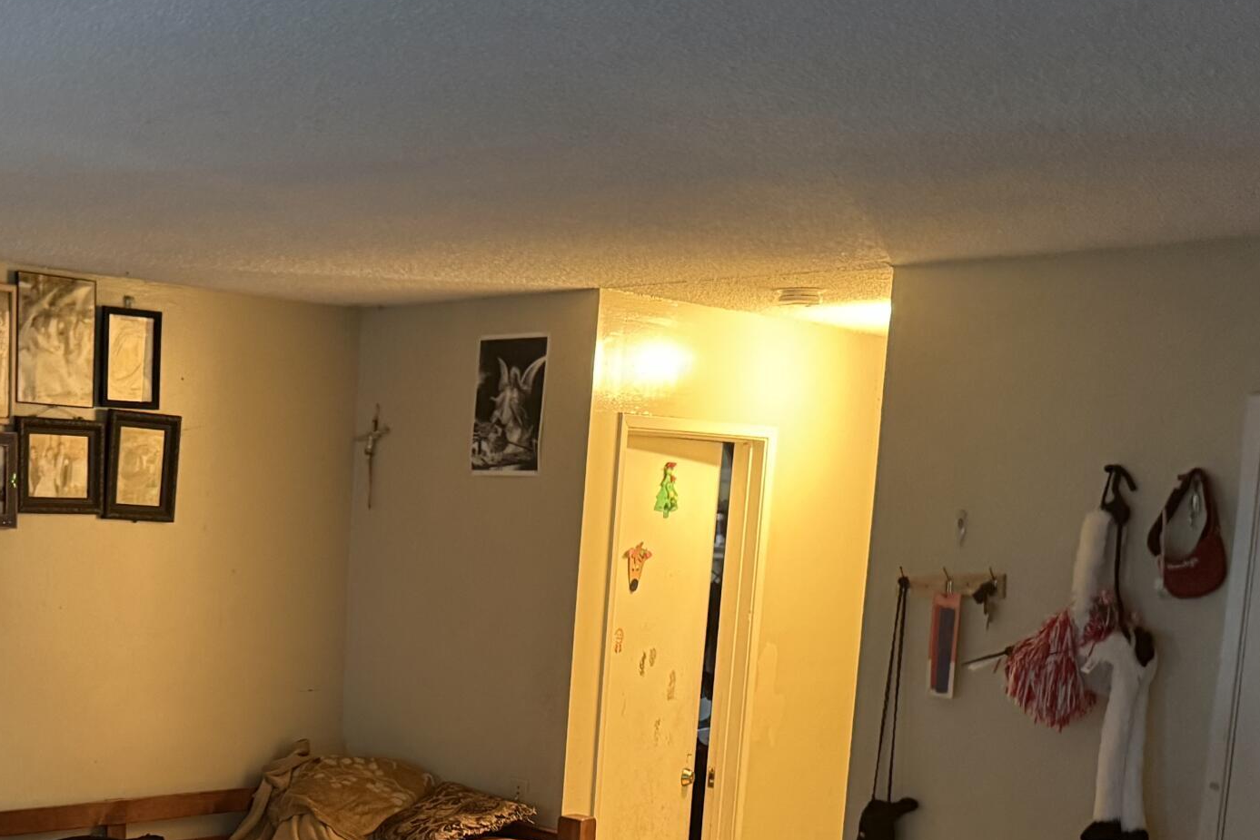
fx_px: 1890
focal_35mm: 54
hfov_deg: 35.4
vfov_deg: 23.8
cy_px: 864
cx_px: 209
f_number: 1.78
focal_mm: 6.76
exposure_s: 1/30
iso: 1000
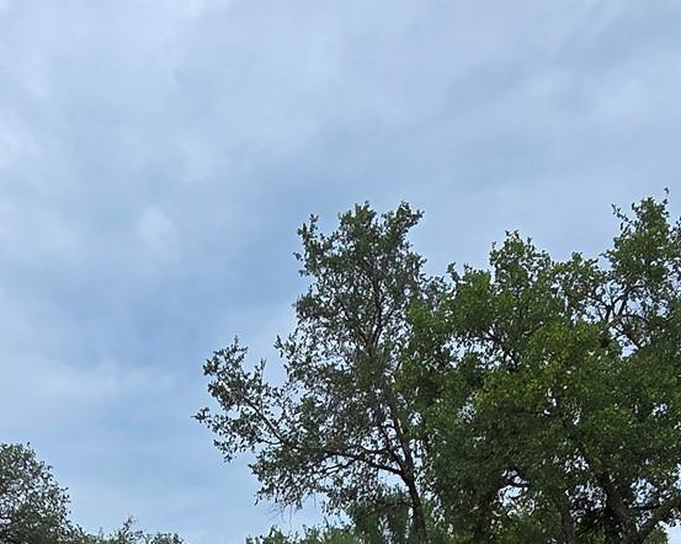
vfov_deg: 24.8
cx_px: 326
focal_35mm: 47
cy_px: 812
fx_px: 947
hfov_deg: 39.5
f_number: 2.2
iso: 50
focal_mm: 2.2
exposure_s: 1/1695
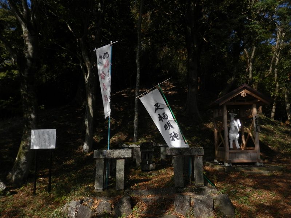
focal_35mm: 25
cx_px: 146
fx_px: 210
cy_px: 109
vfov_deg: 54.9
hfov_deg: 69.4
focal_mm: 4.5
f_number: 8.7
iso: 80
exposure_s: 1/160
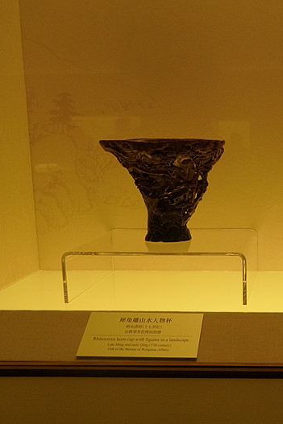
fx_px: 484
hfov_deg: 30.5
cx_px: 277
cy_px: 214
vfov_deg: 47.4
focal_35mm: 41
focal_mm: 18
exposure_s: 1/100
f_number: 6.3
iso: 2500
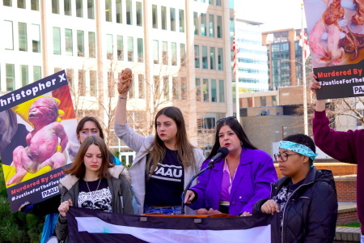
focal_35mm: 82
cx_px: 182
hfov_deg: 24.6
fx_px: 834
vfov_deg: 16.6
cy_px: 122
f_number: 5.6
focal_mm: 55
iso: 100
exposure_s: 1/160
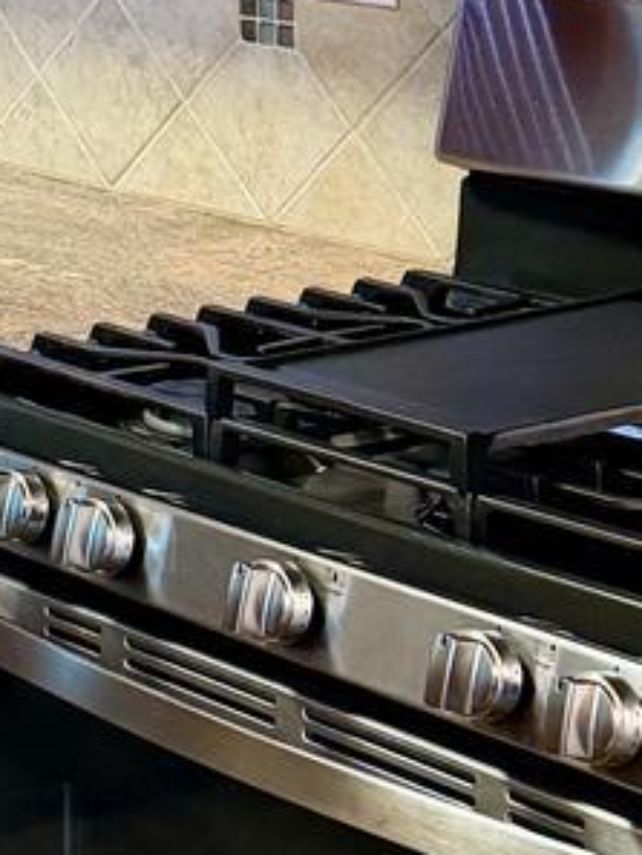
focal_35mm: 124
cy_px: -245
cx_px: -844
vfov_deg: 15.2
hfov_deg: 10.5
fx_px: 3064
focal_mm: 6.76
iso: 320
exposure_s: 1/60
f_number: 1.78
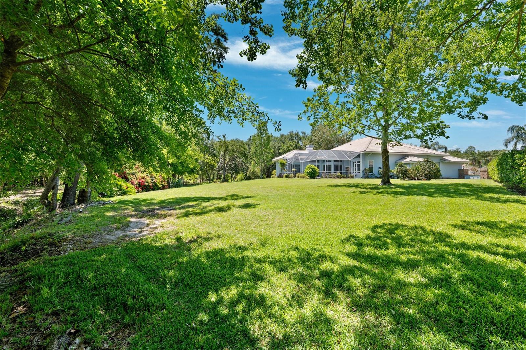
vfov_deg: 81.2
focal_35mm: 14
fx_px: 205
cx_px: 263
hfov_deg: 104.3
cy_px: 175
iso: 100
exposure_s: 1/50
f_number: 8
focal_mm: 14
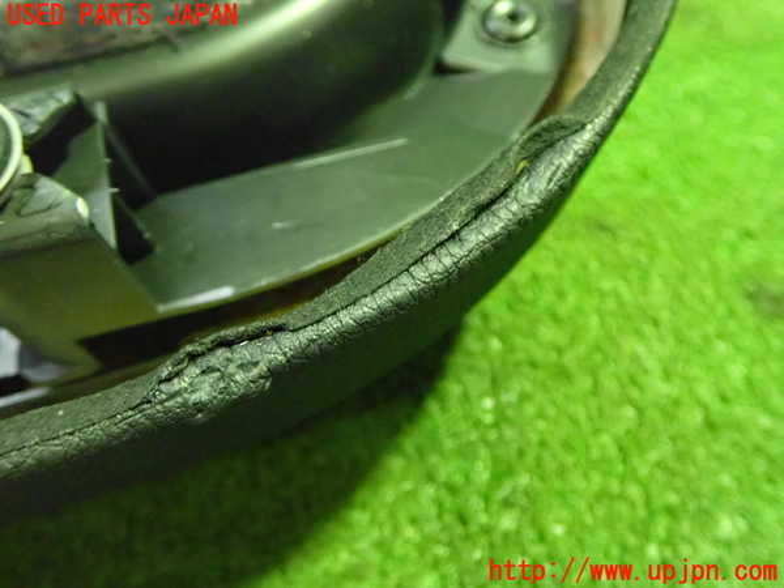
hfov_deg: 60.0
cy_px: 294
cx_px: 392
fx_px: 679
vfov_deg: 46.8
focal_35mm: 30
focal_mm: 5.5
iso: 3200
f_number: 2.3
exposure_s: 1/100
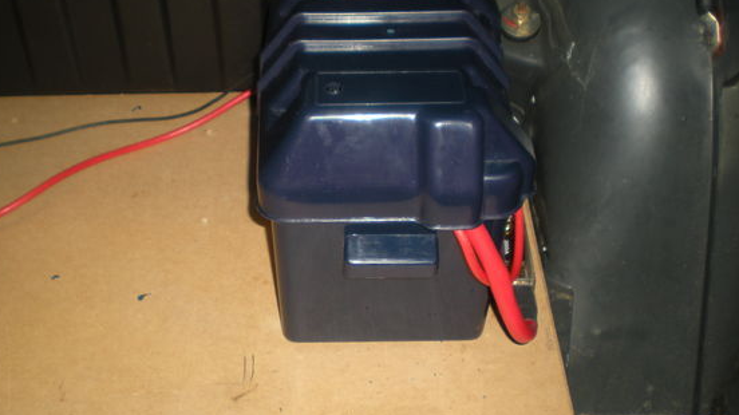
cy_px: 195
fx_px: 940
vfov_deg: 24.9
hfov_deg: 42.9
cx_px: 344
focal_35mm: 48
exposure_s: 1/60
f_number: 3.1
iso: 73
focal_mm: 6.3
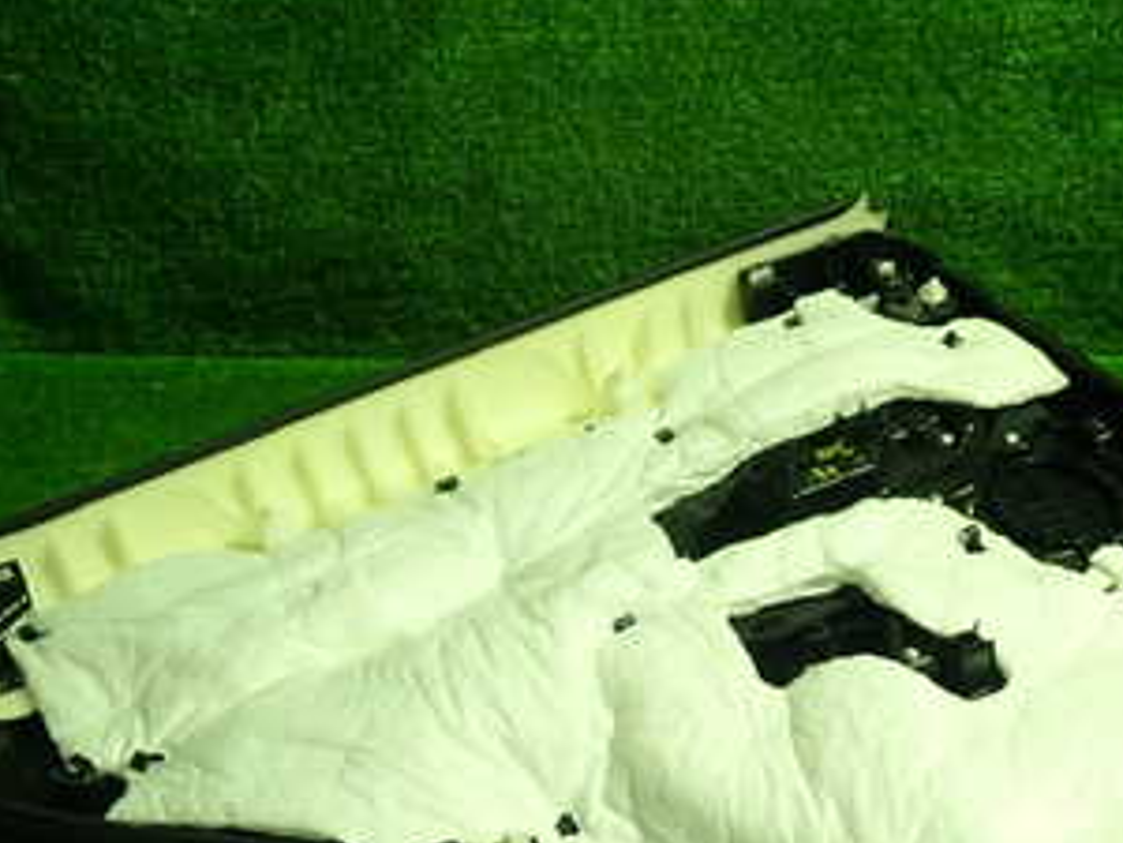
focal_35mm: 60
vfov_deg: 24.1
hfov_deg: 31.9
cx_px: 749
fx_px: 1946
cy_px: 652
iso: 200
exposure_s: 1/40
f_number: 2.3
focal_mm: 5.4
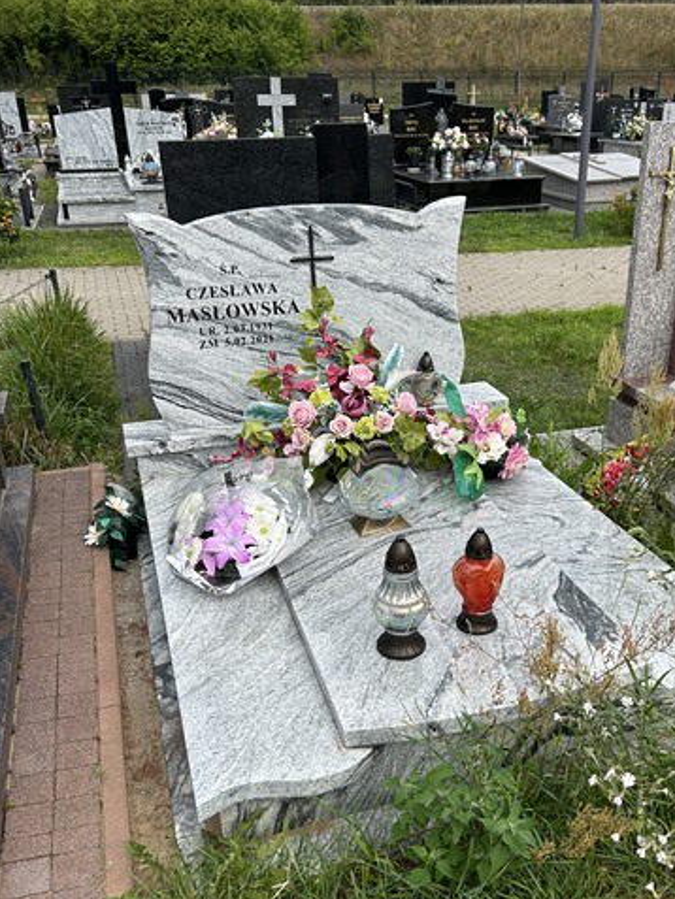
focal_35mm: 33
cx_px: 413
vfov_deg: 55.2
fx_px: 858
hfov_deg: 42.7
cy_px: 510
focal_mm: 5.7
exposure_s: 1/1669
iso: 50
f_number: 1.5
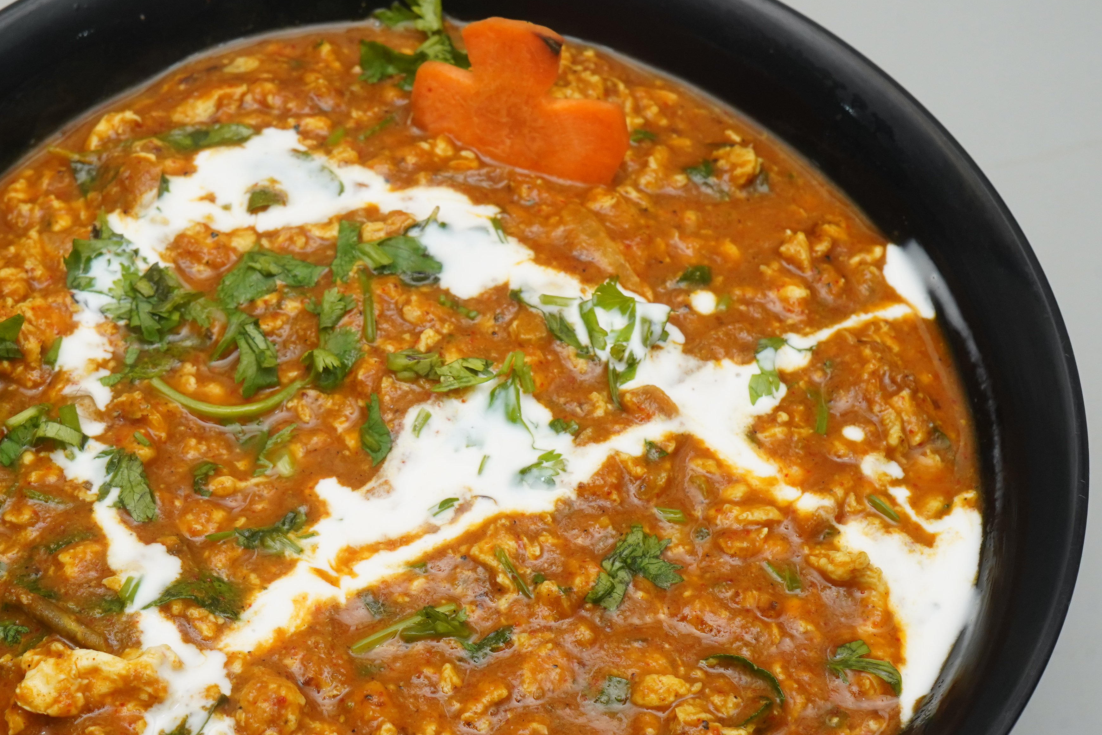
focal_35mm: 69
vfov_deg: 19.7
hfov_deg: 29.1
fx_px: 2112
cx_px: 373
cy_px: 452
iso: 1600
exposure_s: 1/100
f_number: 13
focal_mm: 40
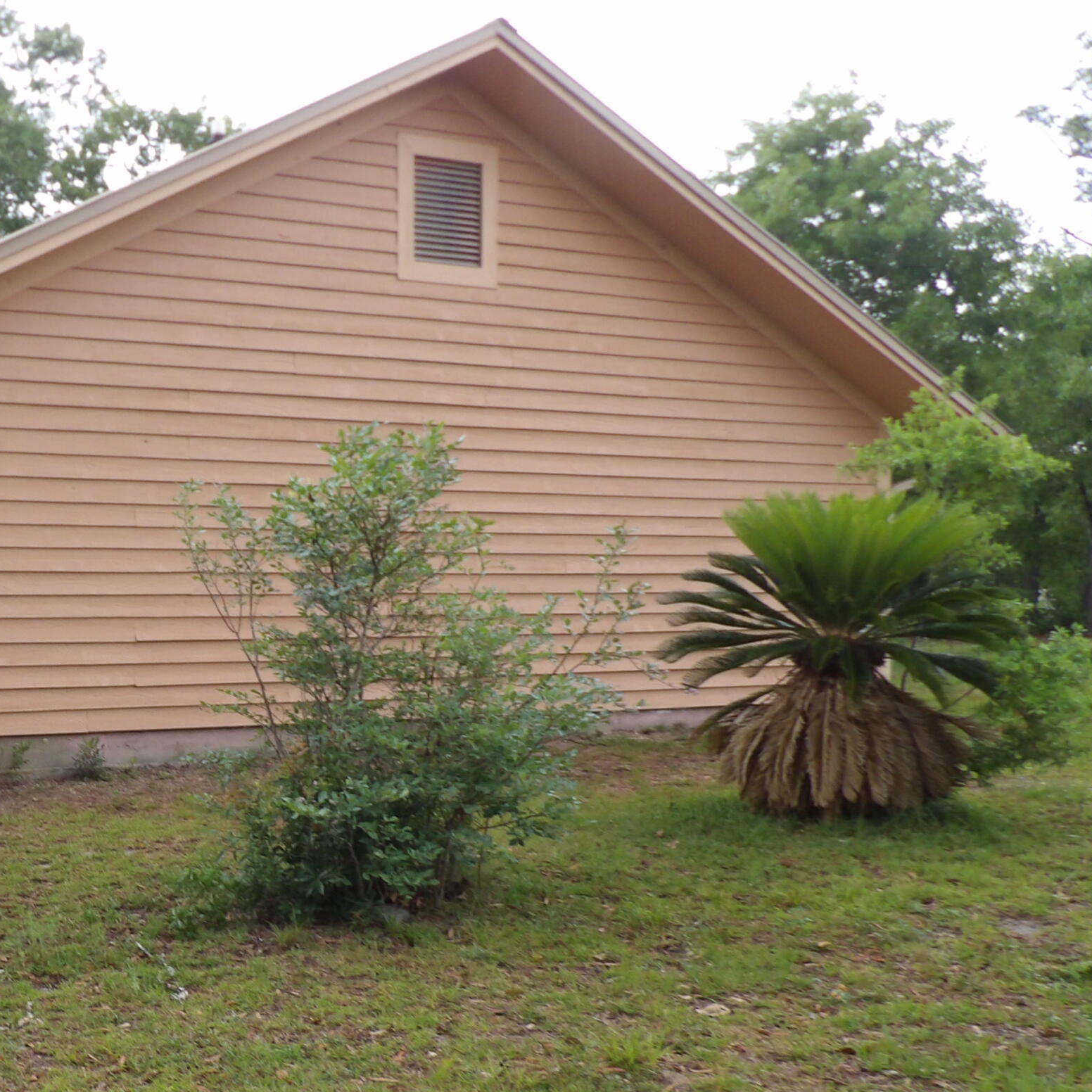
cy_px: 719
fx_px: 1463
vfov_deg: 40.5
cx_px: 70
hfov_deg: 37.7
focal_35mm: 41
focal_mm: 4.3
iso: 171
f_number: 3.2
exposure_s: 1/33
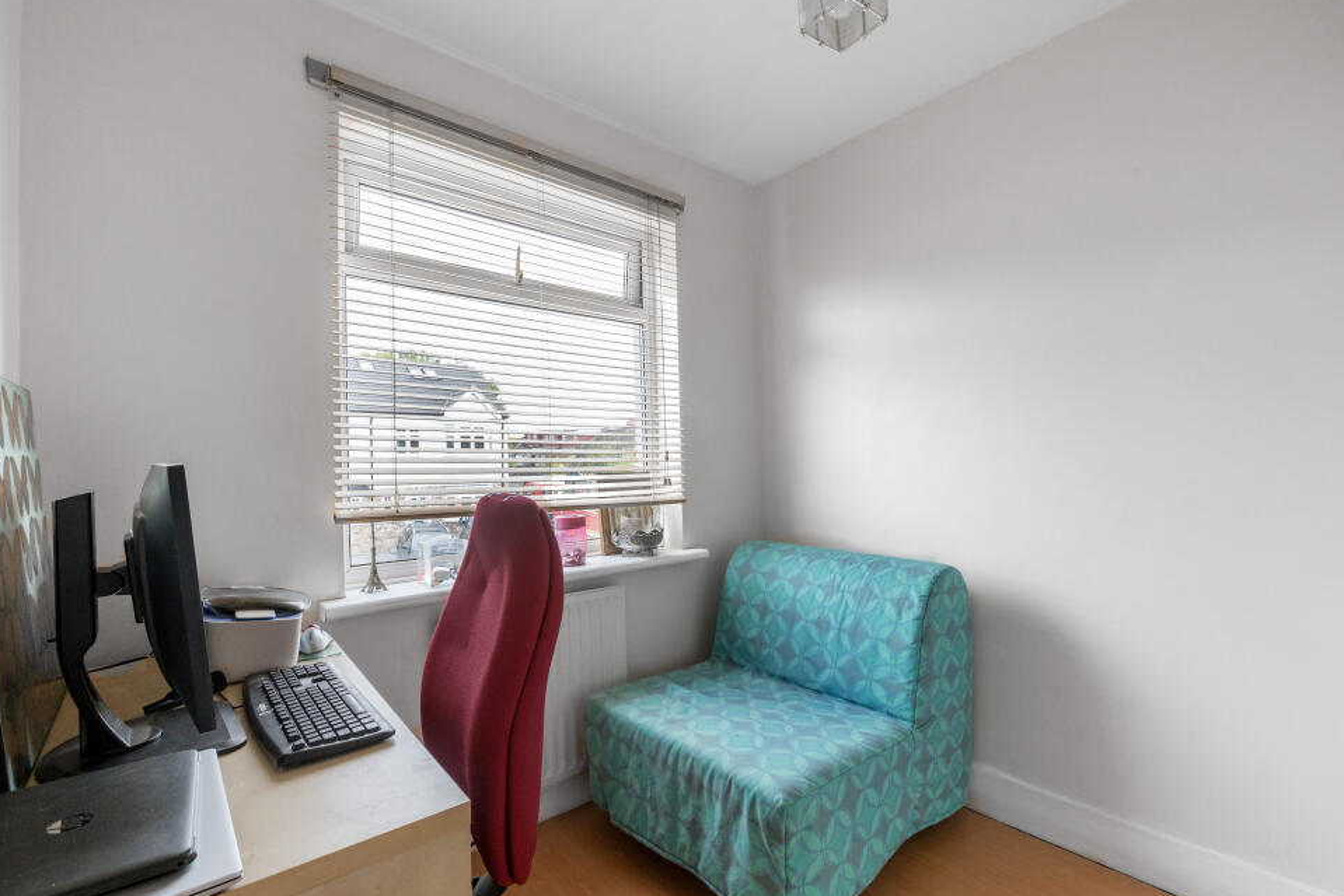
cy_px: 468
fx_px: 597
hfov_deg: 96.6
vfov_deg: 73.7
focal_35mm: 16
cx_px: 705
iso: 800
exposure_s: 1/50
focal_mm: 15
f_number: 8
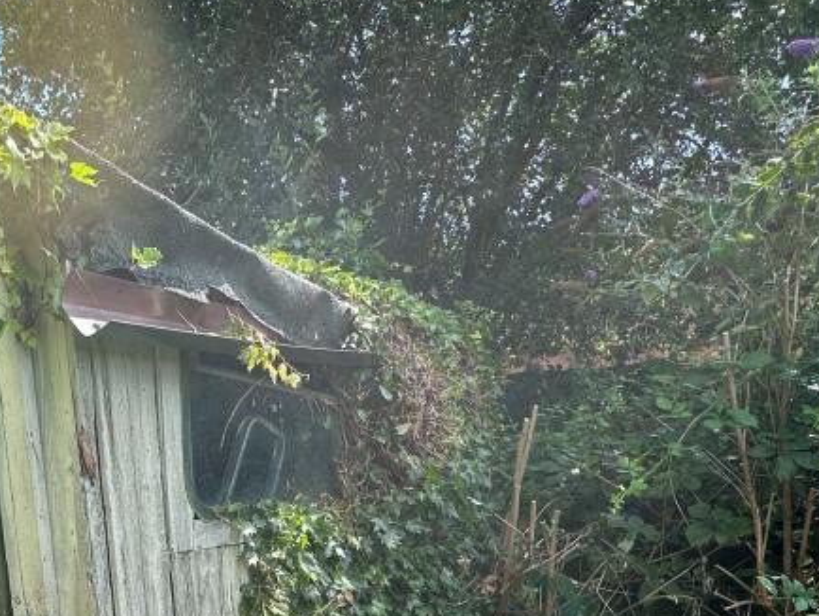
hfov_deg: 52.9
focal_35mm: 33
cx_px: 206
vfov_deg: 38.4
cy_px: 610
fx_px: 781
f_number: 2.2
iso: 40
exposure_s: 1/397
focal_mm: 2.22
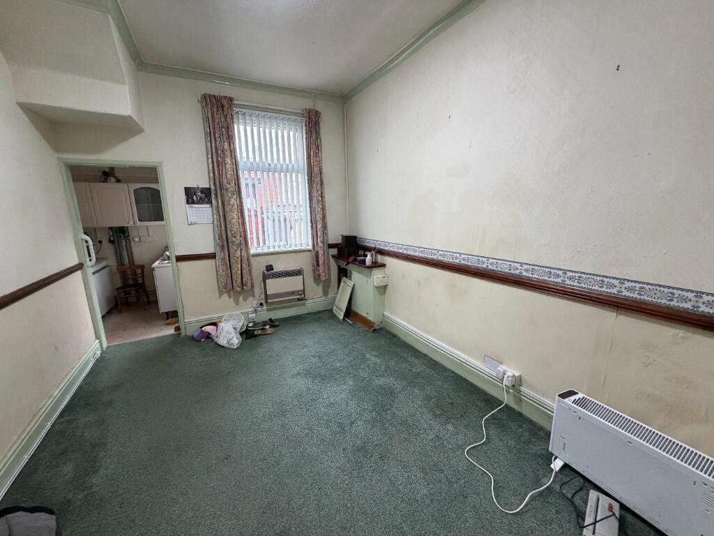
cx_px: 357
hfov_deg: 102.1
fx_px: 289
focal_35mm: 14
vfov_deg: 85.7
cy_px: 268
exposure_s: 1/100
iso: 320
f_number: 2.2
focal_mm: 2.22
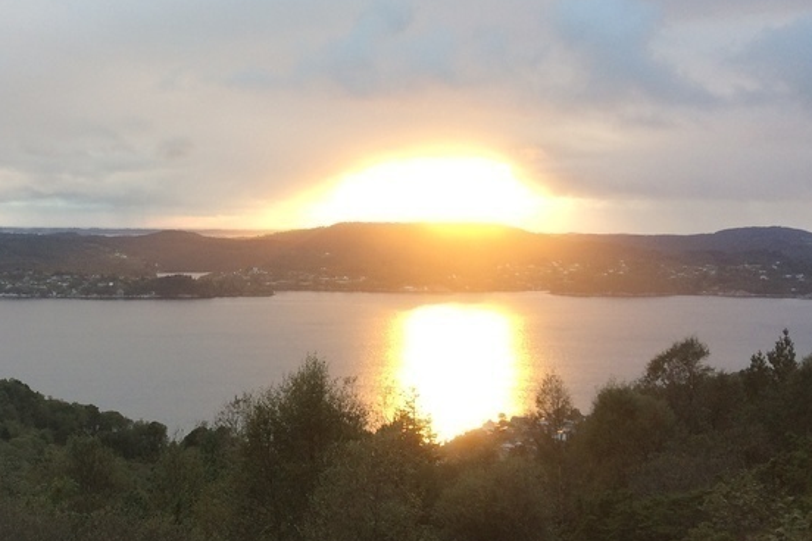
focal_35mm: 56
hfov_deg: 34.5
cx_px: 162
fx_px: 1263
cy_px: 231
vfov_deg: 24.2
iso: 40
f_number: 2.2
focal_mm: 4.15
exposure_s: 1/50
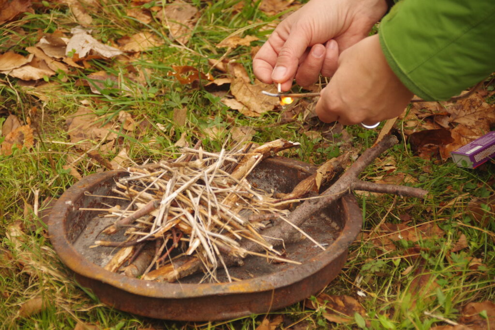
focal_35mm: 240
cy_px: 165
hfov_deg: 8.6
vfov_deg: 5.7
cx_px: 248
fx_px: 3300
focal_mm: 160
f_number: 5.6
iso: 800
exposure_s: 1/250
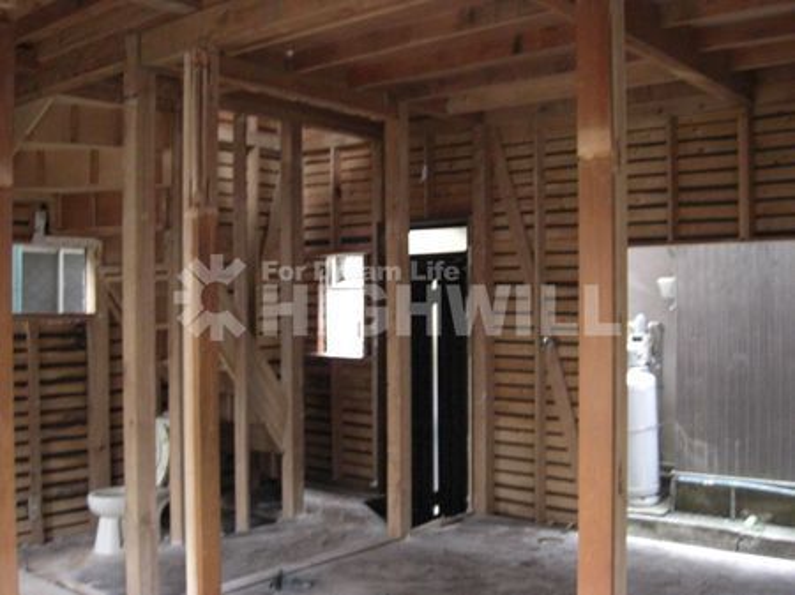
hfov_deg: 49.0
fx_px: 872
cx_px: 398
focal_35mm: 38
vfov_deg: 37.7
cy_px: 298
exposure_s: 1/25
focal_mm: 7.9
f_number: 2.8
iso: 800
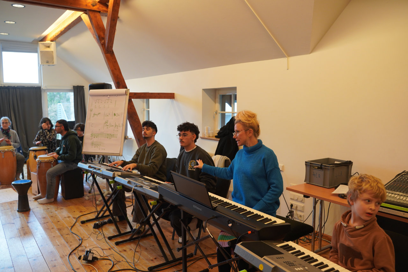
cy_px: 136
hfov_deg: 61.9
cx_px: 204
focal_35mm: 30
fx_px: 340
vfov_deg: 43.6
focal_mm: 30
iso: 1250
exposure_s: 1/160
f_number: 4
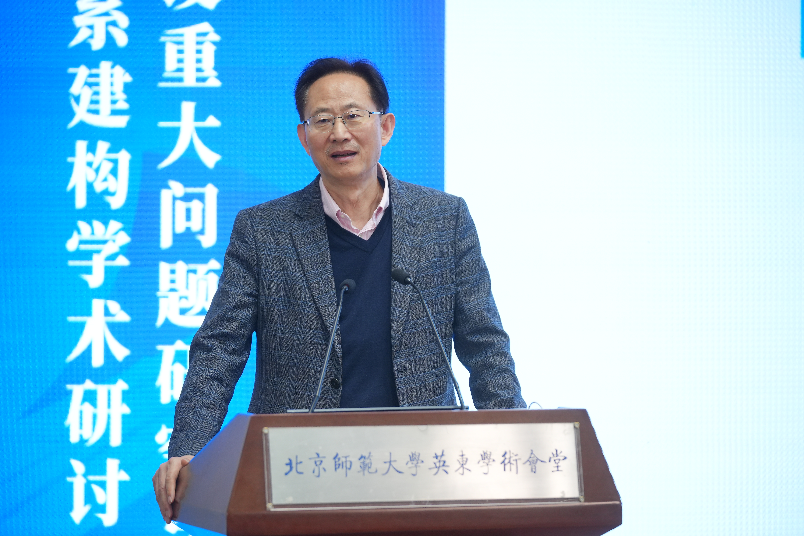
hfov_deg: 13.2
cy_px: 268
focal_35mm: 156
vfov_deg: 8.8
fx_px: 3484
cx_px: 402
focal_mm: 156
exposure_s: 1/200
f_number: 3.2
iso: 1250
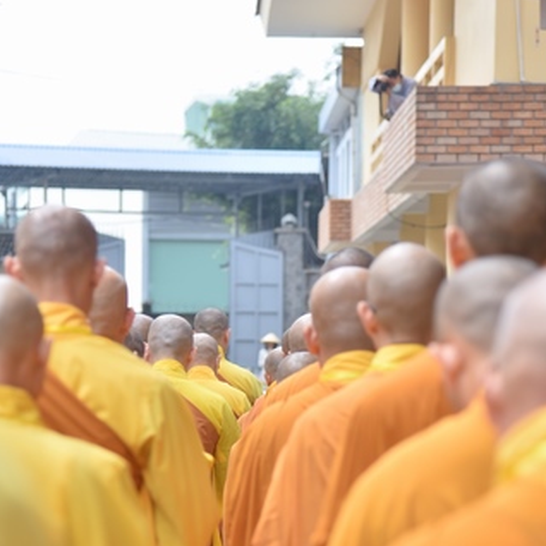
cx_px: 261
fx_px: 2944
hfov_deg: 10.6
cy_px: 407
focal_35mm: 165
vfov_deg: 10.6
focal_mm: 95
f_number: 4
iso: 100
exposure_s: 1/320
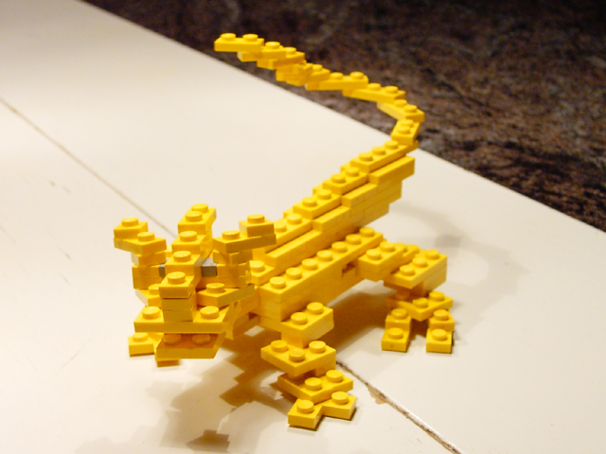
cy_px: 227
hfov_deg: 43.9
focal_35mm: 43
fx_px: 753
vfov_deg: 33.6
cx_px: 303
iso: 100
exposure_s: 1/20
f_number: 2.8
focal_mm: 6.6
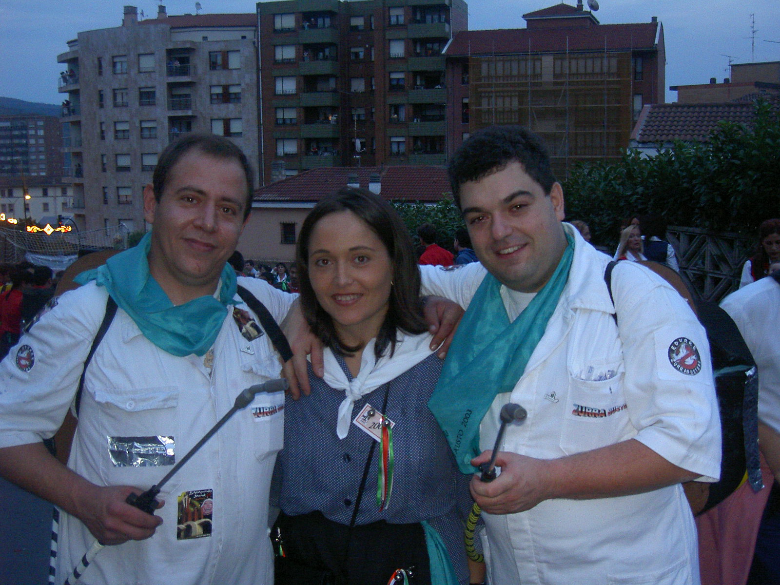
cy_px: 292
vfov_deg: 36.8
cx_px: 390
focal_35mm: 39
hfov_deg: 47.9
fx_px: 879
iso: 100
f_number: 2.8
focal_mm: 8
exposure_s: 1/59.5
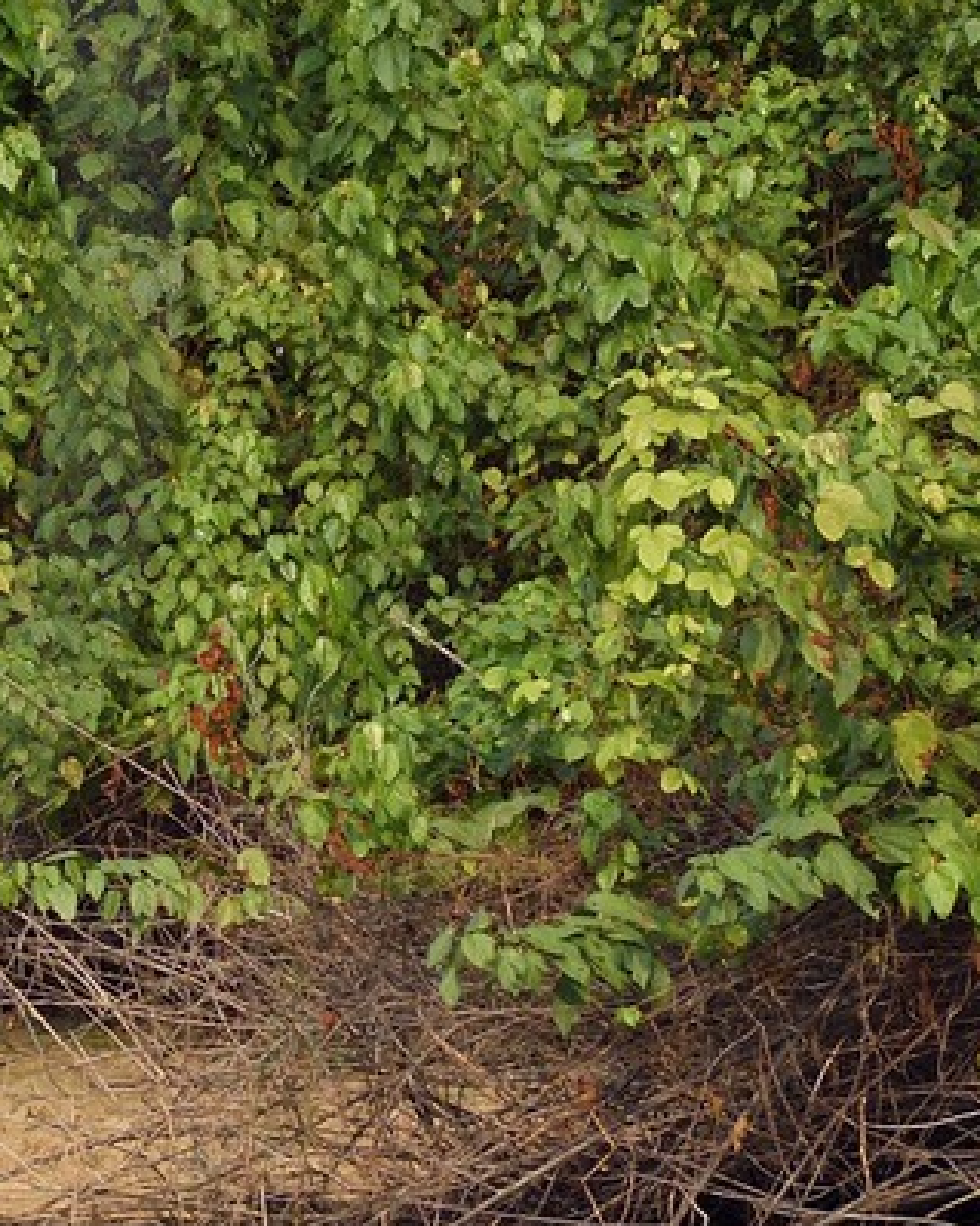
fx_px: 27311
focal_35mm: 753
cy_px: 243
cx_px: -1084
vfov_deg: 2.6
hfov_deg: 2.0
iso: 800
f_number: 8
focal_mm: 200
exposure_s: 1/1000
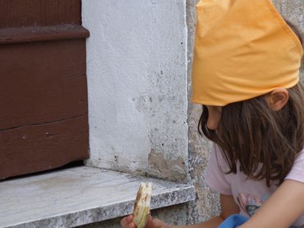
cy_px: 115
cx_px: 208
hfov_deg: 12.0
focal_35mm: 165
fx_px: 1449
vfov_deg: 9.0
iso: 50
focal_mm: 23.31
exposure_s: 1/284
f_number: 3.6
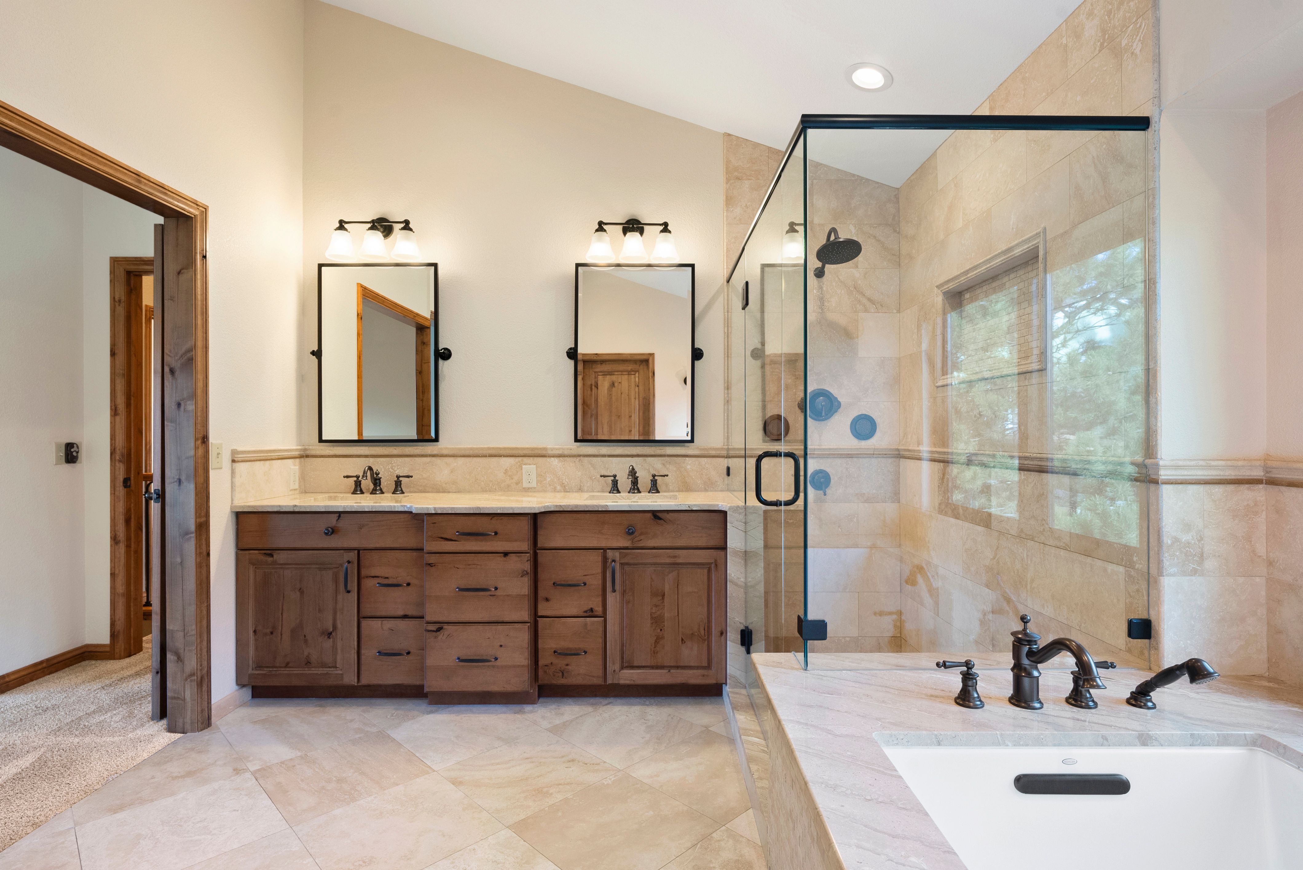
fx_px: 652
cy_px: 435
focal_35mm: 18
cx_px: 652
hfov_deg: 90.0
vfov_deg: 67.5
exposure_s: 1/8
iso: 640
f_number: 9
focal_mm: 18
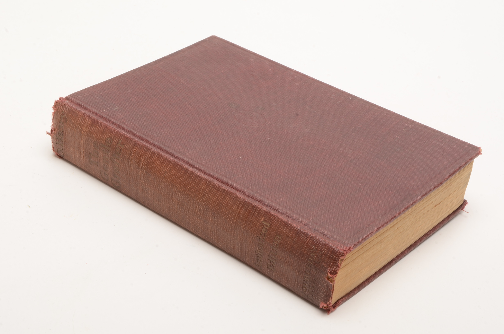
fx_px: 964
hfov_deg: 29.3
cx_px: 252
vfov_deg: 19.6
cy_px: 167
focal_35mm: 69
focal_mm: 46
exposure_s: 1/160
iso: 100
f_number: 25
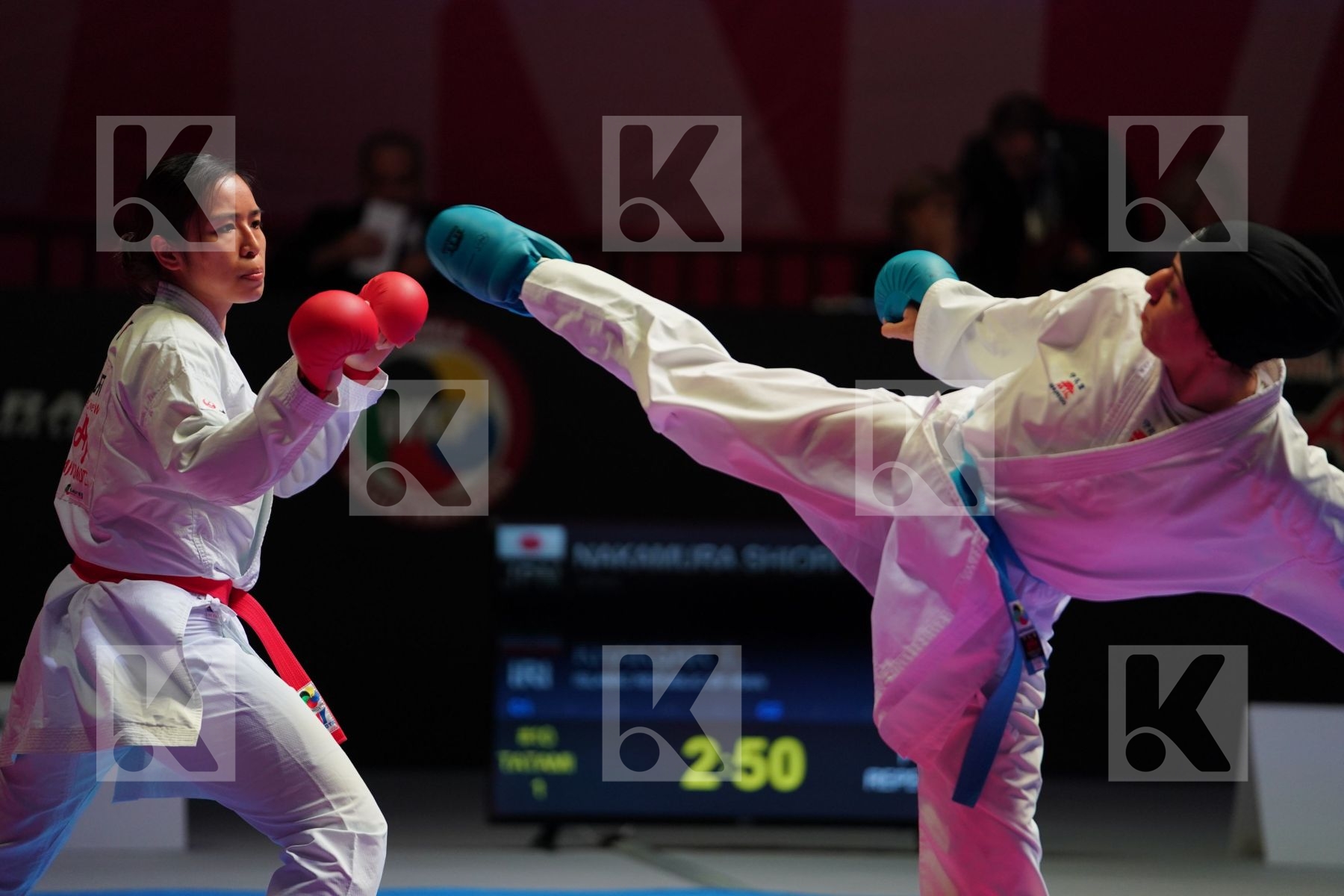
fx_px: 7354
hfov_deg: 10.4
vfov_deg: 7.0
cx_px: 672
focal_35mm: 197
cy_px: 448
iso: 1600
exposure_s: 1/1000
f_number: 2.8
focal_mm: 197
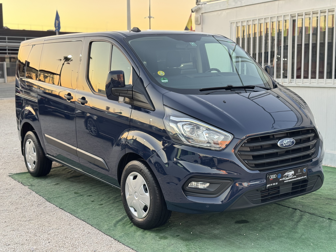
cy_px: 126
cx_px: 168
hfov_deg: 39.7
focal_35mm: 48
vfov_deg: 30.3
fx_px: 466
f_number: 1.78
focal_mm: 6.76
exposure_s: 1/103
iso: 125
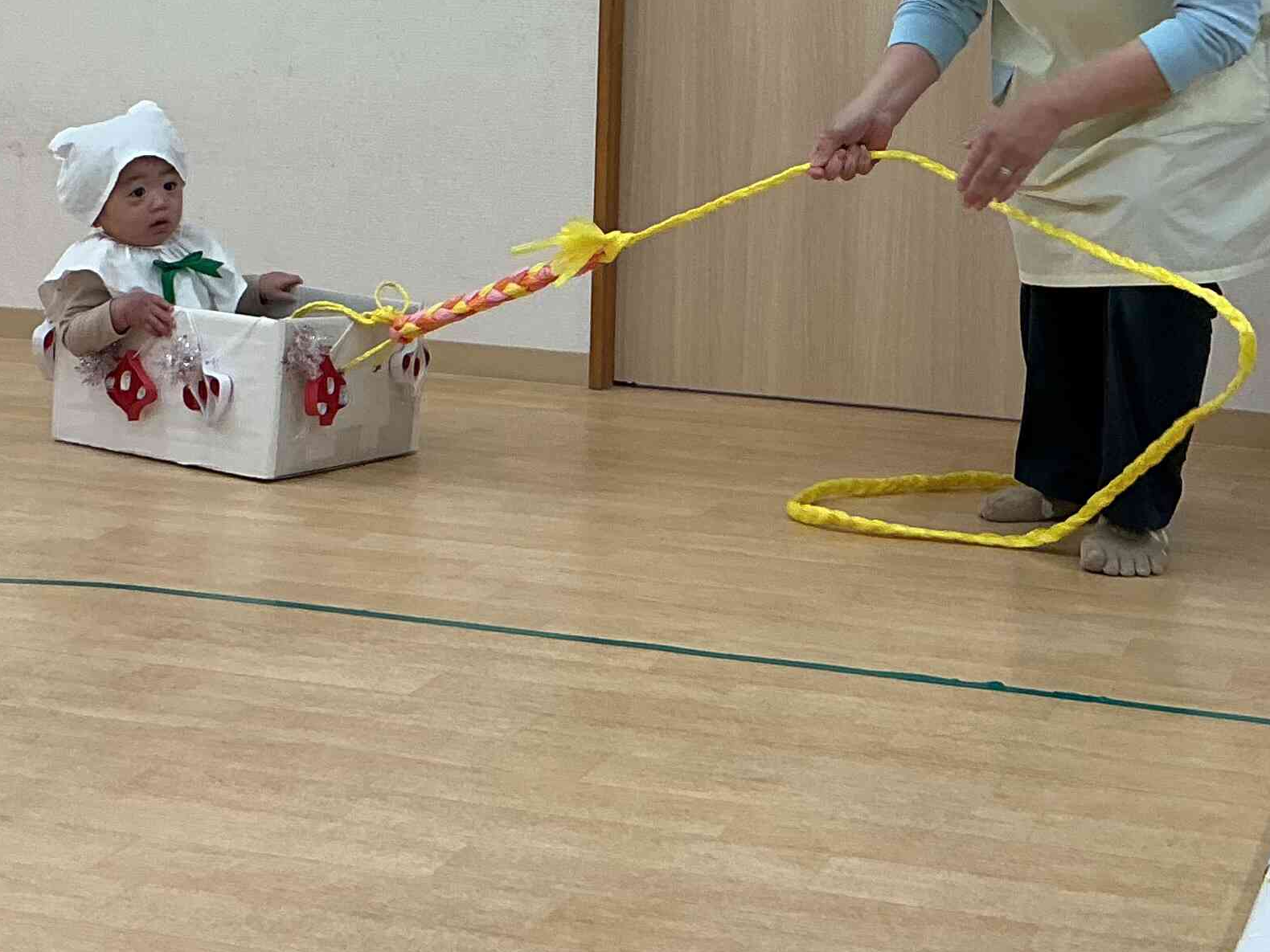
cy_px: -22
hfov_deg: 26.3
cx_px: 711
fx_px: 2715
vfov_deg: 19.3
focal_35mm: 74
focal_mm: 3
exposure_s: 1/100
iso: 25
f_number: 1.8
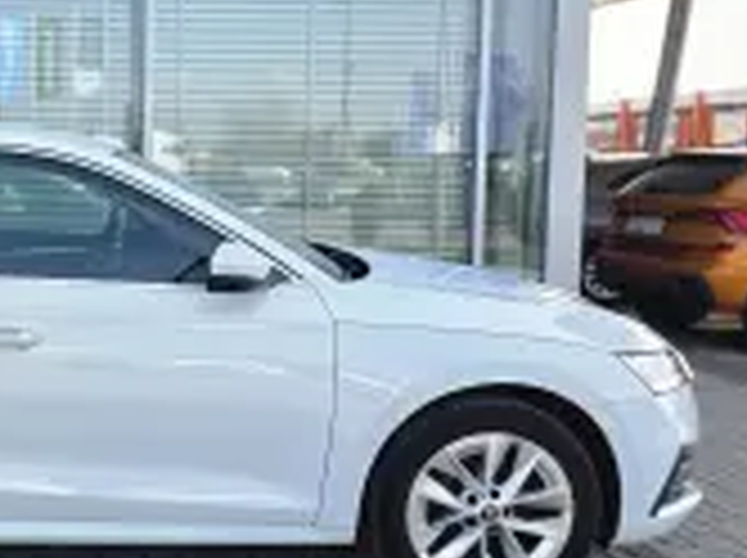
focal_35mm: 50
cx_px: -40
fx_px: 1077
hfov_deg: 34.0
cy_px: 261
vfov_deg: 29.0
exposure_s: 1/1311
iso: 80
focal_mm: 6.3
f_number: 1.7
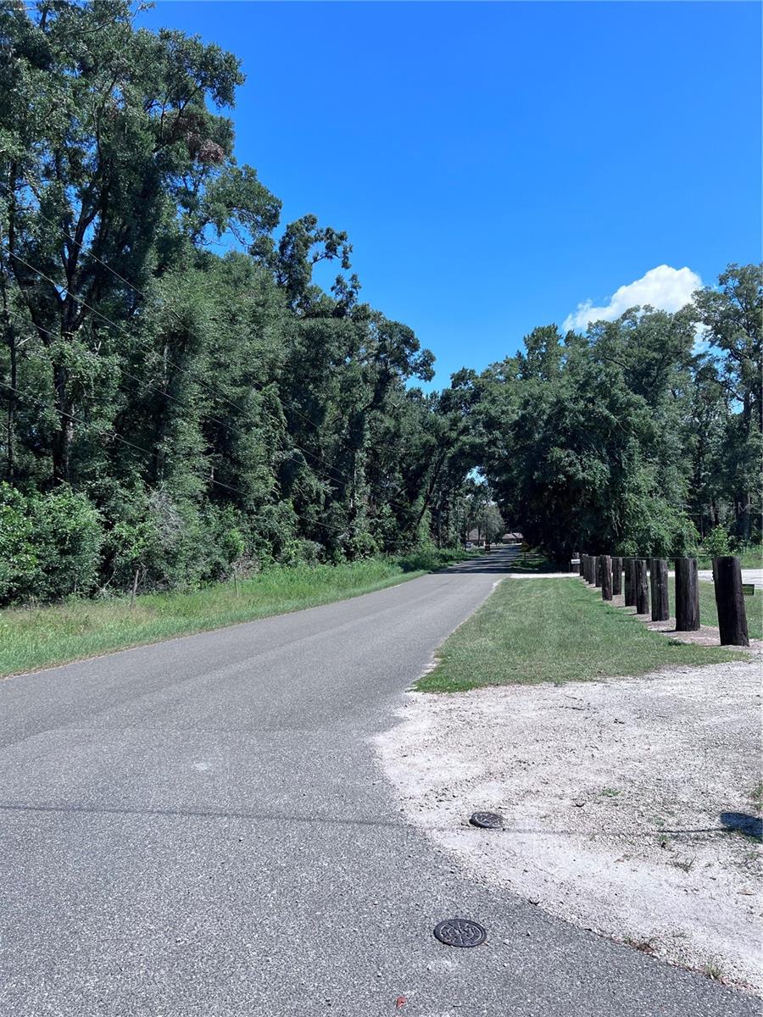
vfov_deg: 67.3
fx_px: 764
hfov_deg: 53.1
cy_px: 508
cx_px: 382
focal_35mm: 26
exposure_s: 1/4115
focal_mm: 5.7
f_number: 1.5
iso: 50
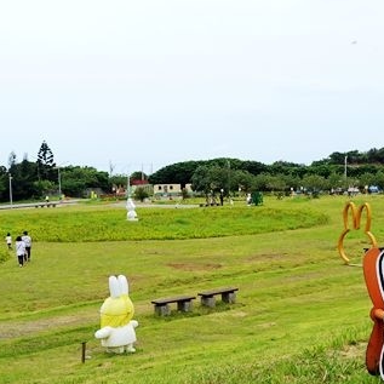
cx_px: 239
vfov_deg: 31.5
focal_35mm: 54
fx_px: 678
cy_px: 239
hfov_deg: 31.5
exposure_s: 1/160
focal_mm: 11.45
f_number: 4
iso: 125
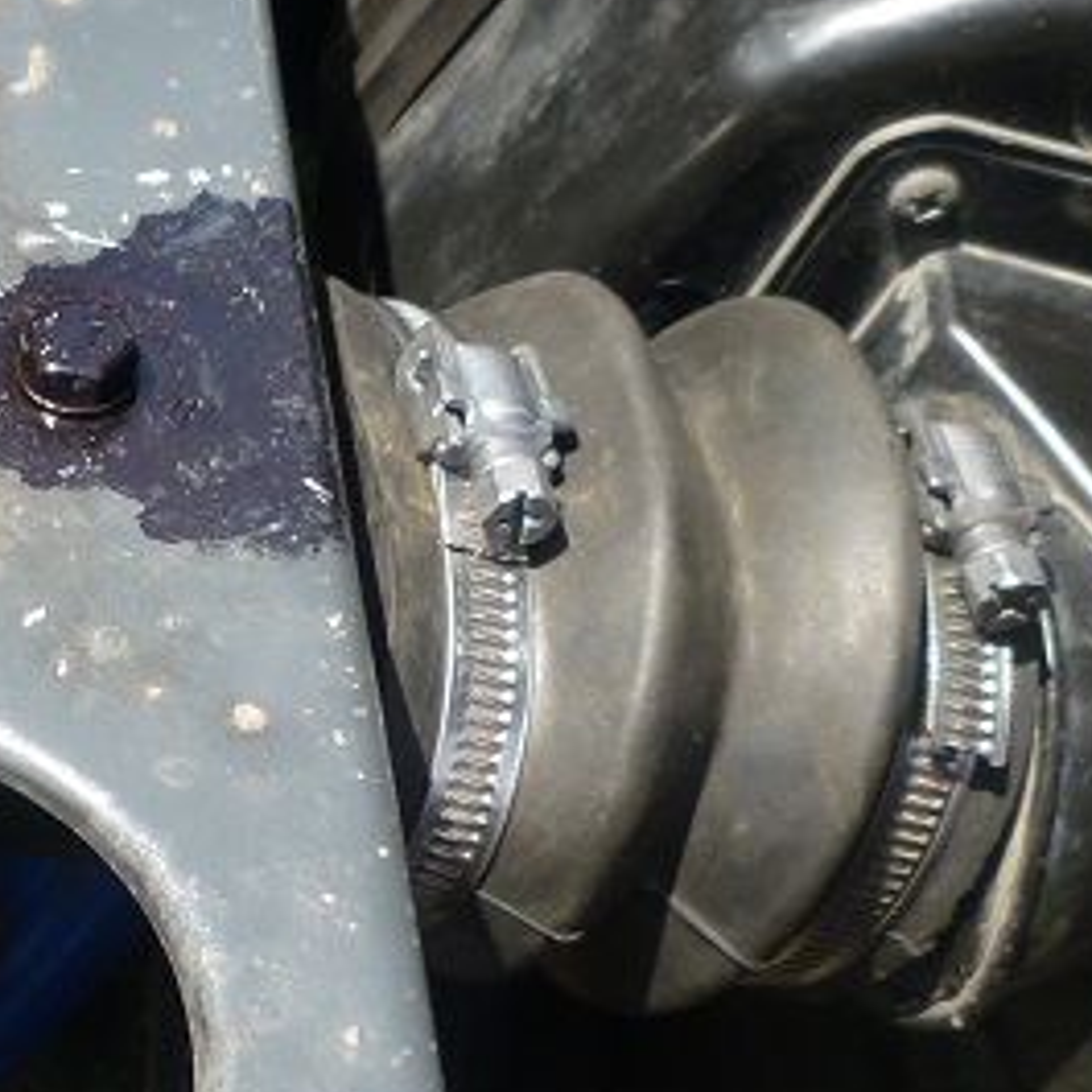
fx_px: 2213
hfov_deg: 26.1
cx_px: -37
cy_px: 725
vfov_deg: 27.6
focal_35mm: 62
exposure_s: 1/320
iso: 80
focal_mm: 5.2
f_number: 3.3
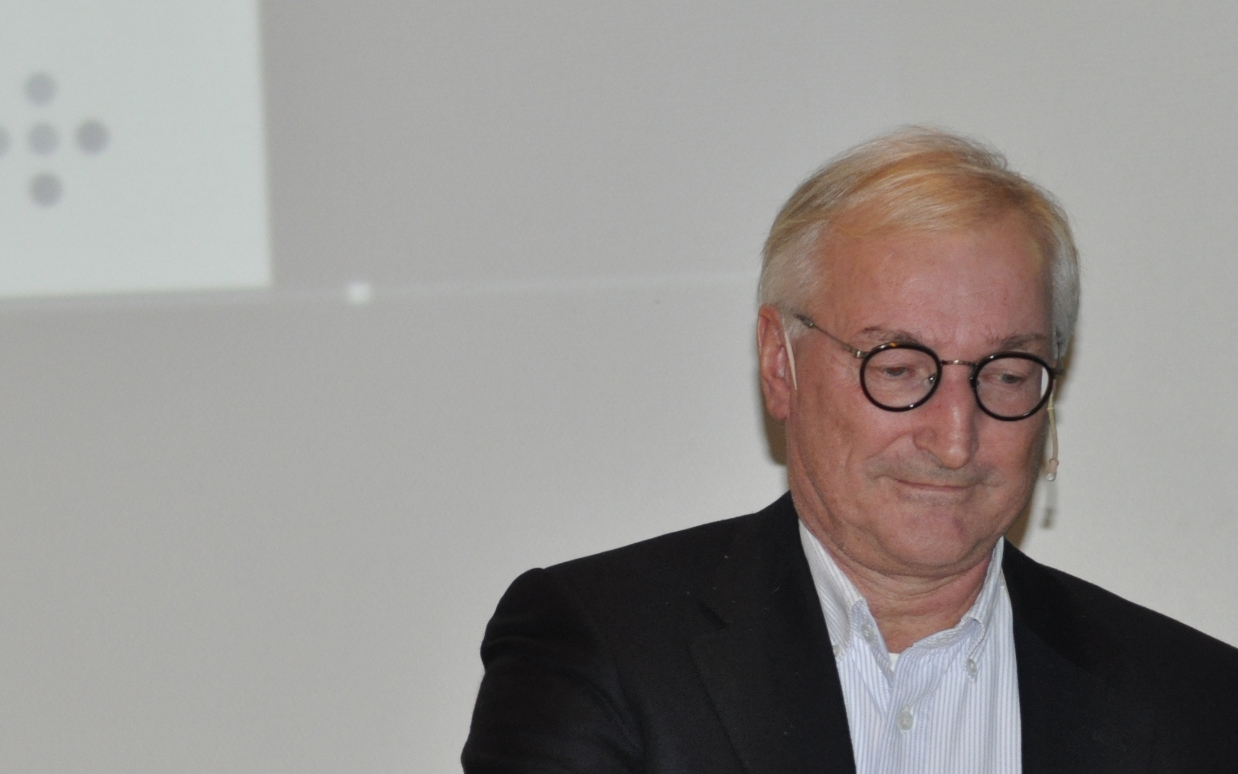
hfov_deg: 12.2
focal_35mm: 172
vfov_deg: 7.6
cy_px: 631
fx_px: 5804
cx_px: 599
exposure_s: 1/60
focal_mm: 55
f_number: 4
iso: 800
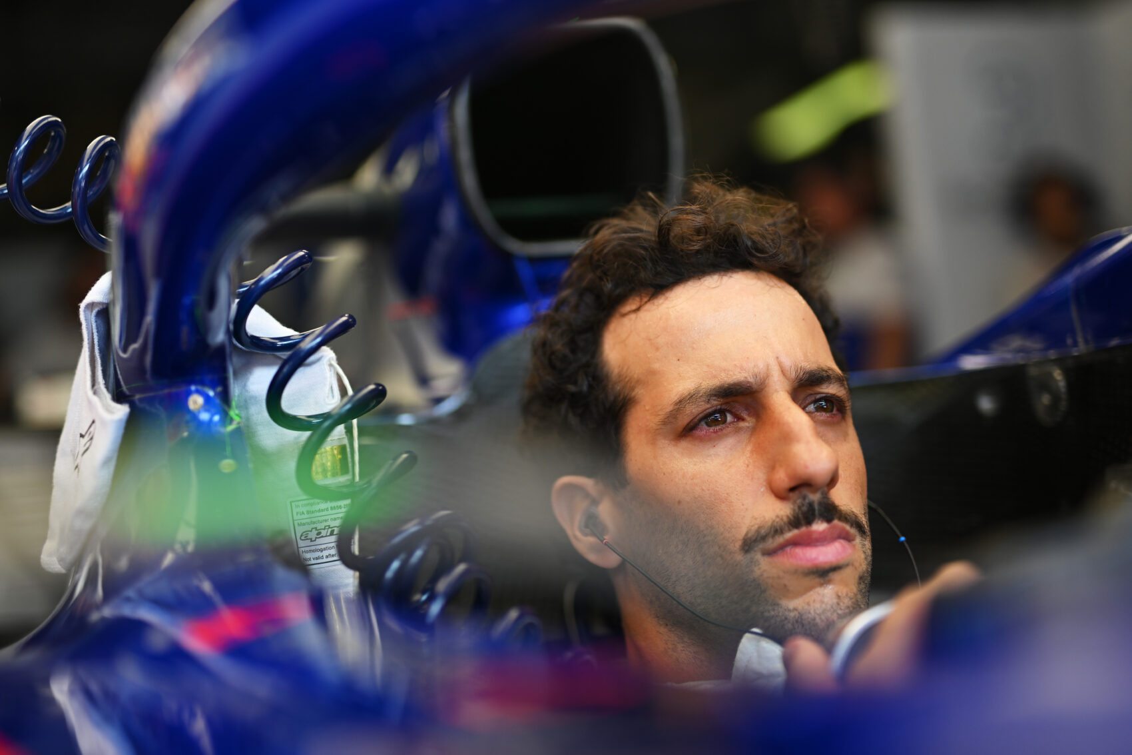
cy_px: 378
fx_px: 1572
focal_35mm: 50
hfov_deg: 39.6
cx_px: 566
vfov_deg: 27.0
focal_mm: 50
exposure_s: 1/1250
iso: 200
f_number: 1.4
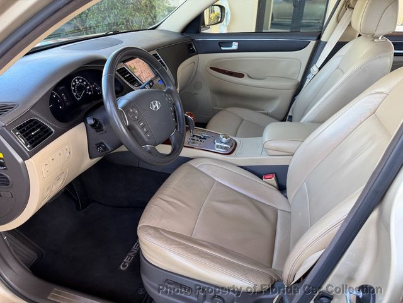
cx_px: 202
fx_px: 279
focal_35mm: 24
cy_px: 152
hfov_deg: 71.6
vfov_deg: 56.8
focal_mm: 6.76
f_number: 1.78
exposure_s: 1/121
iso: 100
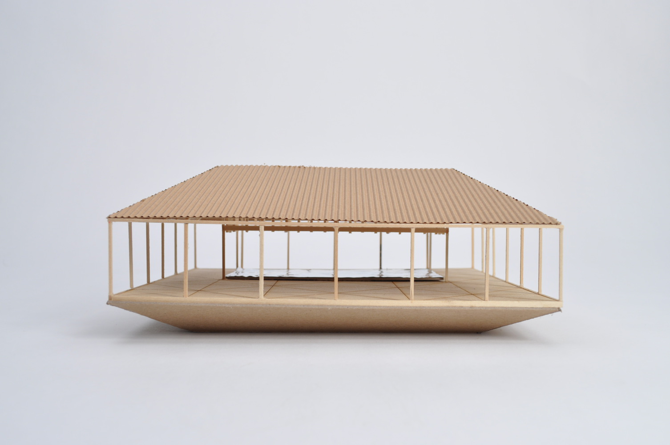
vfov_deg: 34.1
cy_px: 222
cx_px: 335
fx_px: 725
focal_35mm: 39
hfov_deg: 49.6
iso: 200
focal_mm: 26
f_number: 5.6
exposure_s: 1/40
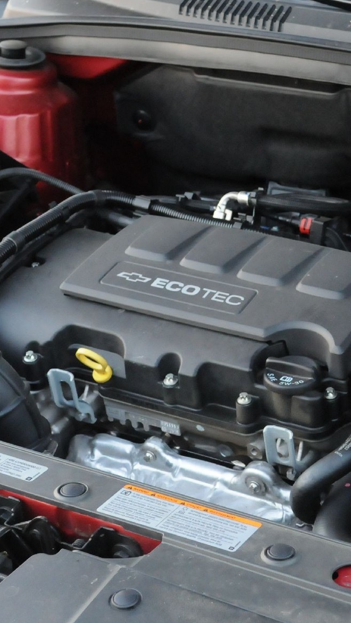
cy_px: 309
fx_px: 1439
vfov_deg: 24.5
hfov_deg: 13.7
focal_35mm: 87
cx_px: 359
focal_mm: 26
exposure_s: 1/25
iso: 2000
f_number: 5
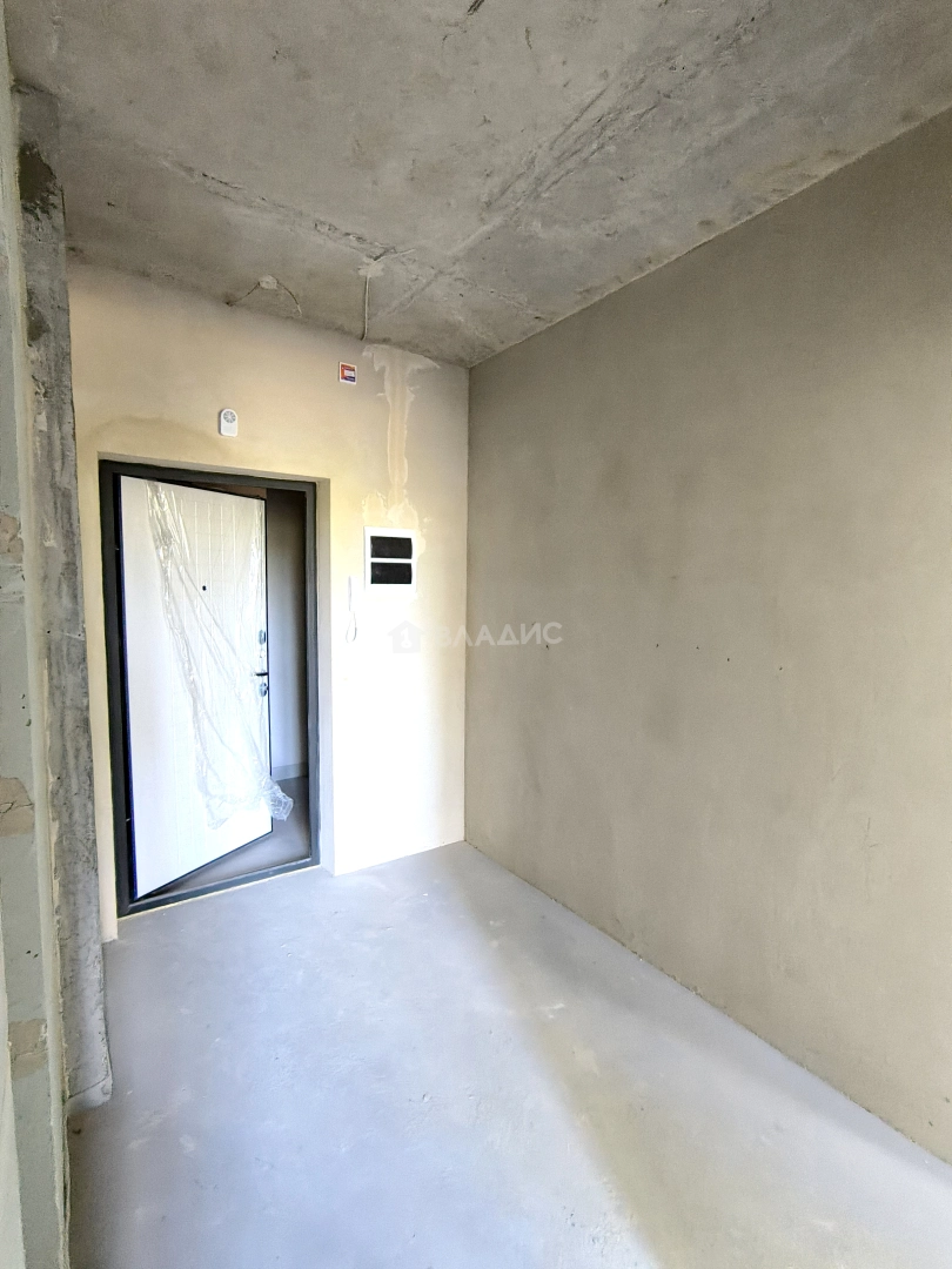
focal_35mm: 16
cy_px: 634
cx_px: 476
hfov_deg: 78.1
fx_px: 587
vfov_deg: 94.5
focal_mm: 1.65
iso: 1000
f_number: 2.2
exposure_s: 1/25
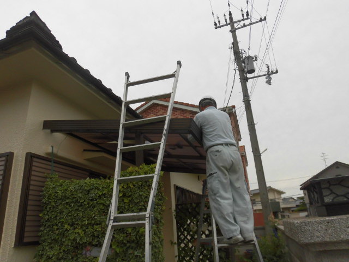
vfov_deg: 56.8
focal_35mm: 24
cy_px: 131
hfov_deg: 71.6
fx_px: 242
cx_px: 174
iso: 100
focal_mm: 4.3
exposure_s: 1/400
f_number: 3.1
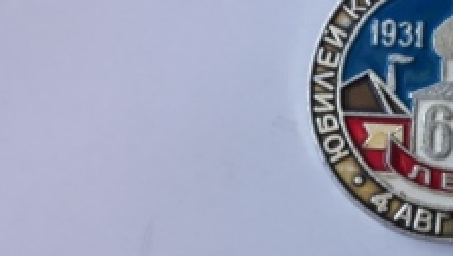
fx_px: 709
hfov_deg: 32.6
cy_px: 116
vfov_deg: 20.4
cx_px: 453
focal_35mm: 59
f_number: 1.7
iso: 100
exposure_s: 1/40
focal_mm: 3.71
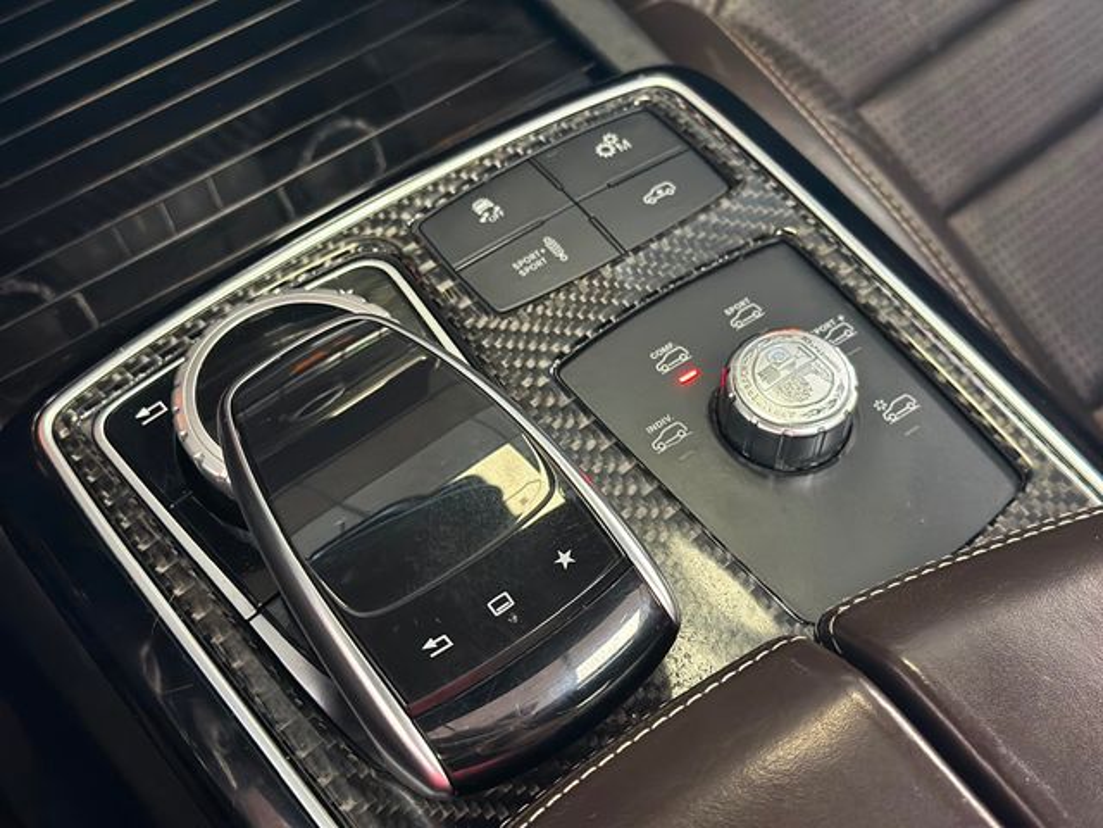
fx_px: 1529
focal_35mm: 48
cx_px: 552
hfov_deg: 39.7
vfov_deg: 30.3
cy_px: 414
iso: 640
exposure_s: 1/40
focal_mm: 6.86
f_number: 1.78
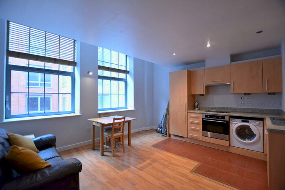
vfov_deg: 77.4
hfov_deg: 100.4
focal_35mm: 15
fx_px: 119
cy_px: 95
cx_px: 142
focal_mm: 10
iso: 1600
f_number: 3.5
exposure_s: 1/40
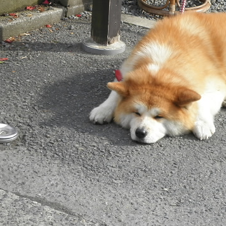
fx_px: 1130
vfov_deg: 11.4
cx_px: 159
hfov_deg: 11.4
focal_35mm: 153
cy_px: 84
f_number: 5.9
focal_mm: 13.9
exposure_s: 1/160
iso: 64
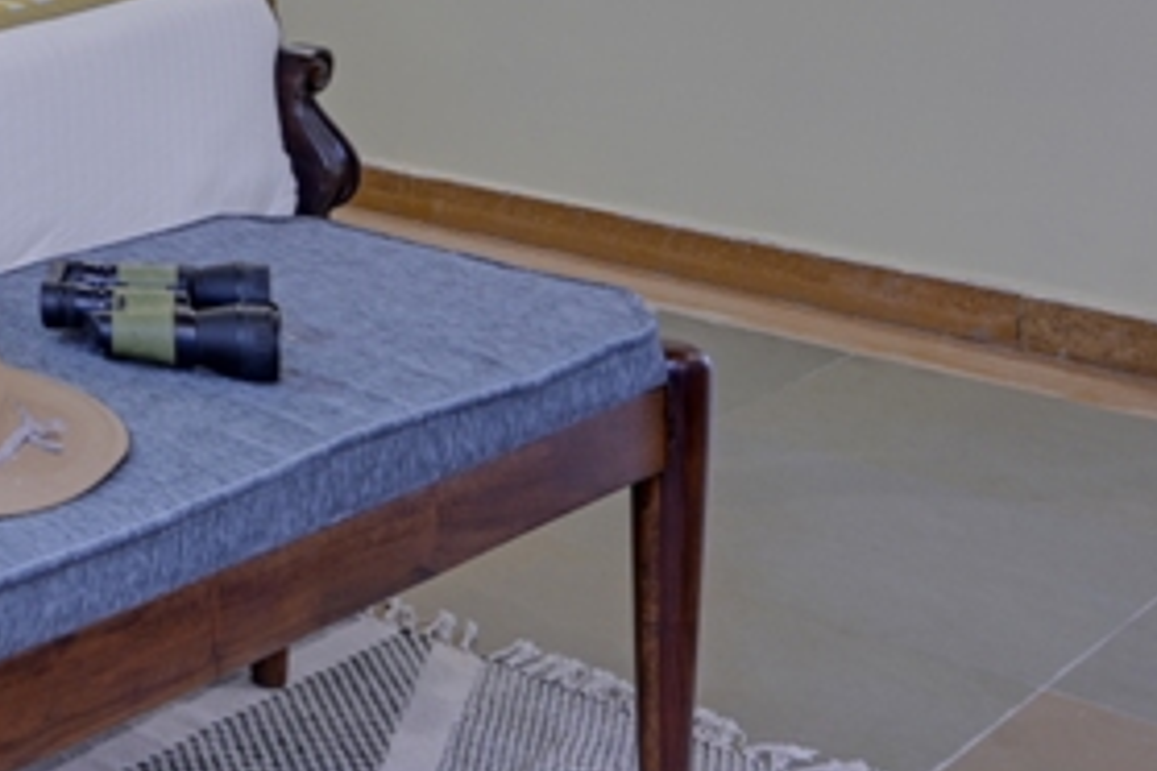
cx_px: -610
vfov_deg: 18.6
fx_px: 2121
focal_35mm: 66
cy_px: -321
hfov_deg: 23.8
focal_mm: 18
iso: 200
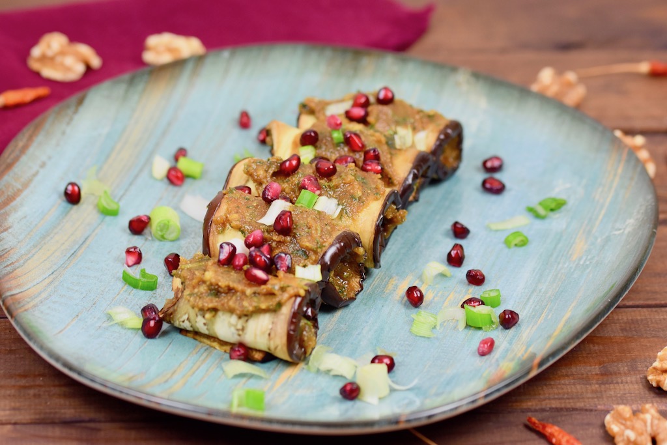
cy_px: 222
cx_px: 334
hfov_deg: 13.0
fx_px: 2918
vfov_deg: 8.7
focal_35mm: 158
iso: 400
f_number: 4.5
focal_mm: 105
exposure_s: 1/80
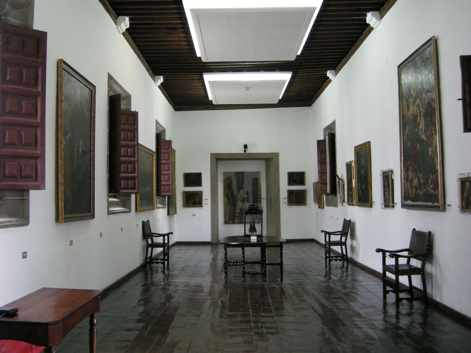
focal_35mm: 36
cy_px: 176
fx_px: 490
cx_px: 236
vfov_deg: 39.7
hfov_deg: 51.4
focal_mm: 7.5
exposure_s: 1/50.8
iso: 400
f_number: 2.7
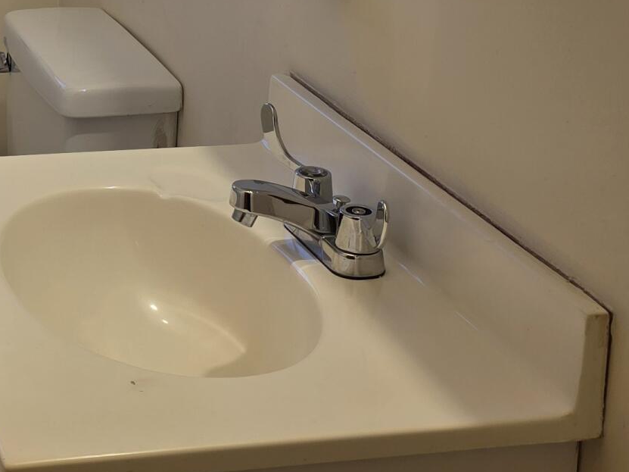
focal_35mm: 83
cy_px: -90
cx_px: -70
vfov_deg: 17.0
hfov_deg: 22.2
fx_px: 1508
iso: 40
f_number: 1.7
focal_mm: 6.3
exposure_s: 1/120
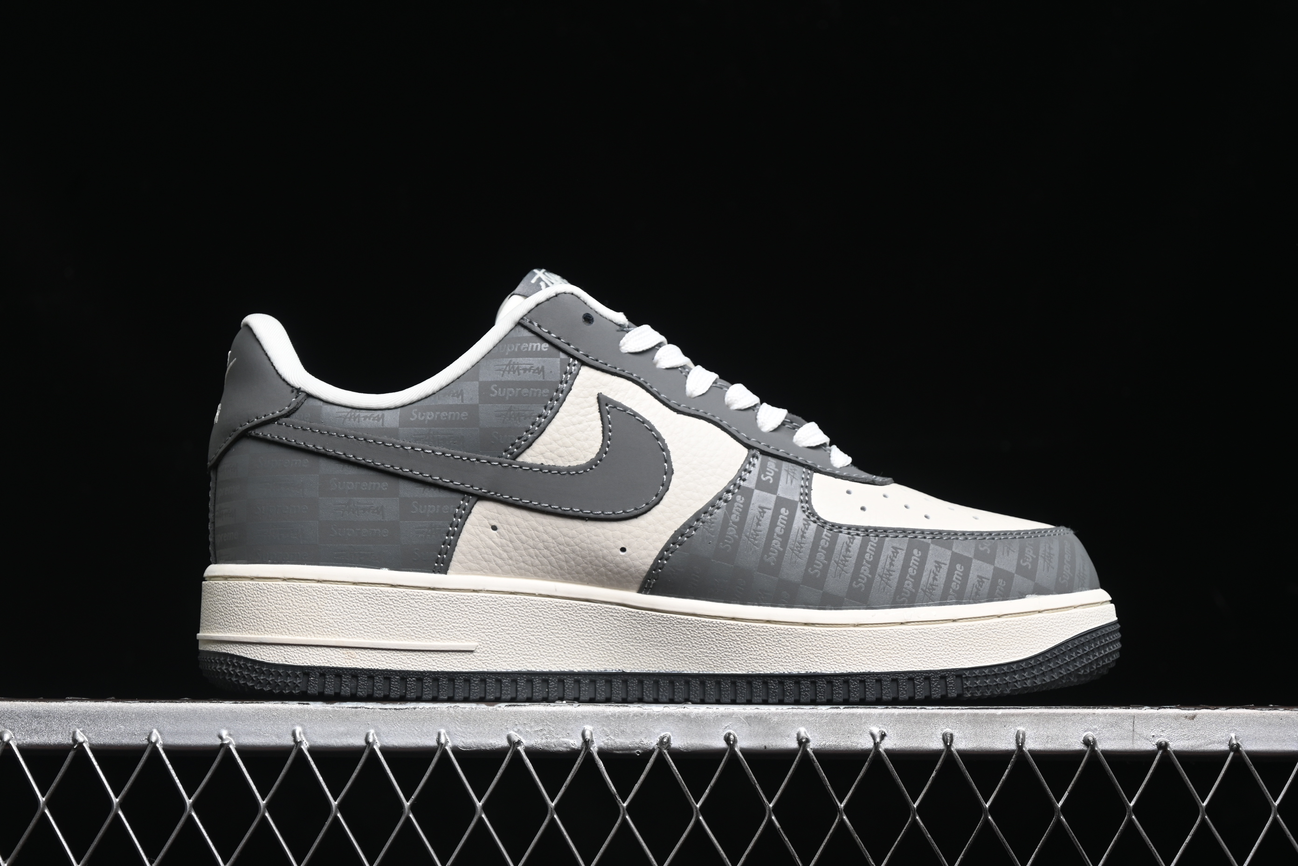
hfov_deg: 27.0
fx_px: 2704
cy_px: 433
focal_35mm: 75
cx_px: 649
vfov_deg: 18.2
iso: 160
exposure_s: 1/60
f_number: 6.3
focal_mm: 50
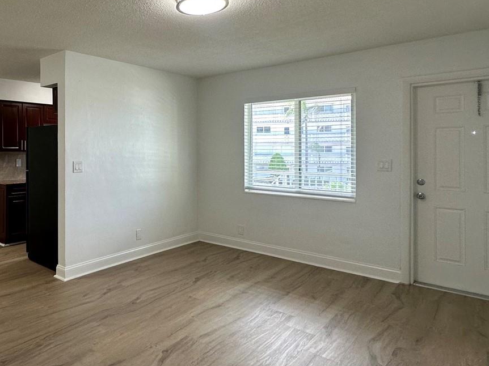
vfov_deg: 52.7
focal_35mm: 26
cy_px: 150
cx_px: 127
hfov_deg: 63.6
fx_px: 367
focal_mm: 2.22
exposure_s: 1/120
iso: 100
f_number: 2.2
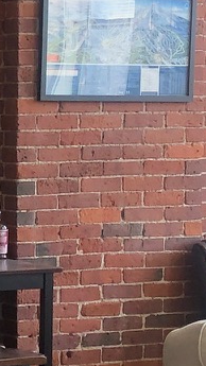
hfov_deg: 6.5
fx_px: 1729
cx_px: -256
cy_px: 232
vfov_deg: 12.1
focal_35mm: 178
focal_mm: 3.99
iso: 125
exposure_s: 1/120
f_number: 1.8
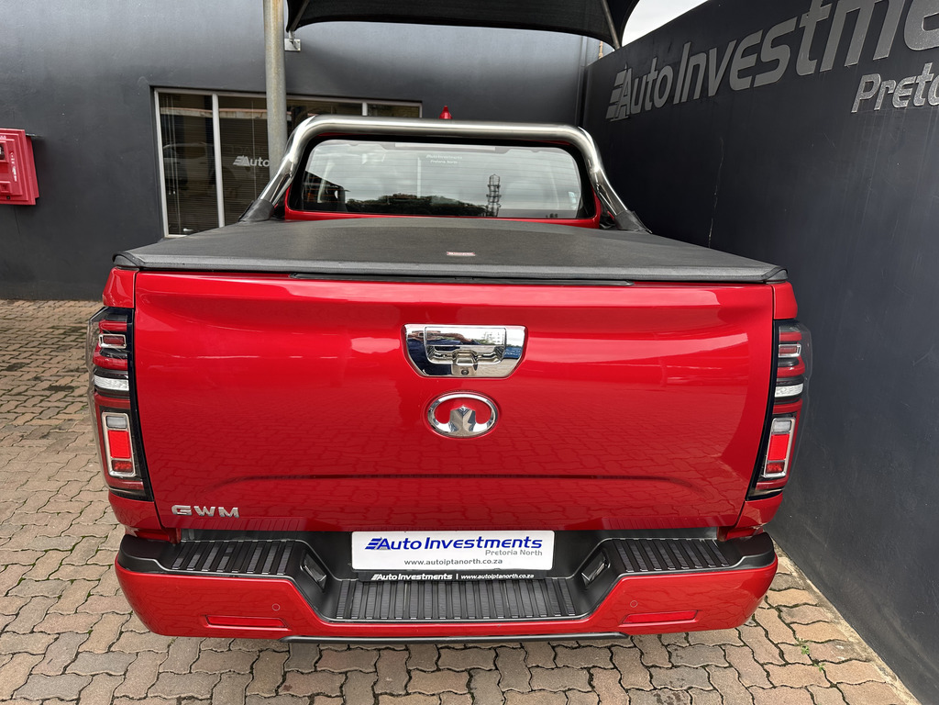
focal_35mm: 24
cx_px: 470
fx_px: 651
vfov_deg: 56.8
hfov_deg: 71.6
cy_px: 352
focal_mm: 6.86
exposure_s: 1/541
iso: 80
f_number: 1.78
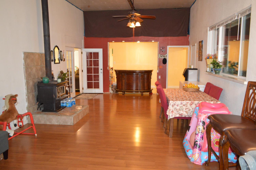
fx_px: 192
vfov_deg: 47.8
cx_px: 128
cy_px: 85
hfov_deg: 67.4
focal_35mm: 27
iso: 2000
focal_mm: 18
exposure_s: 1/30
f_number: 3.5
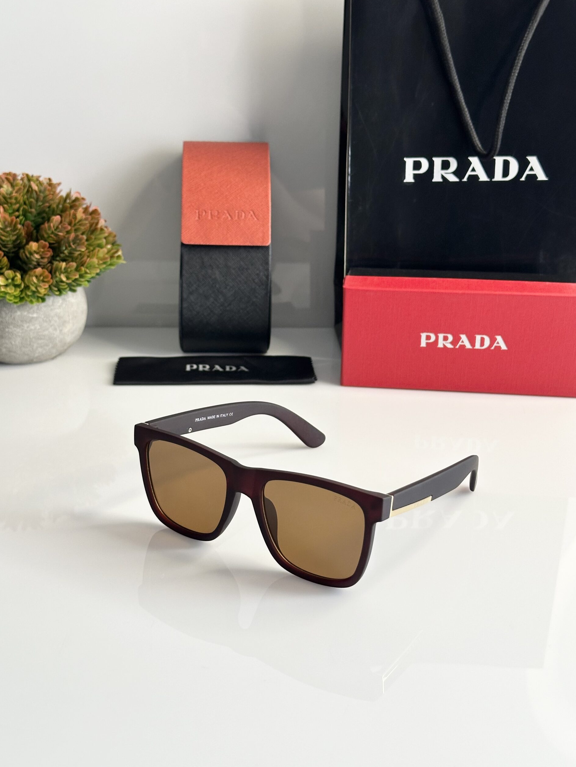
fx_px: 1087
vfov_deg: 38.9
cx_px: 284
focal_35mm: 49
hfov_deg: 29.7
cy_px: 384
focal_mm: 6.86
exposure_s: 1/93
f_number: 1.78
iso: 80
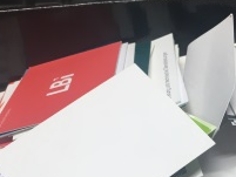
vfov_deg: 19.8
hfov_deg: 26.6
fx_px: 491
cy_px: 178
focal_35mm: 72
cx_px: 183
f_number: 2.2
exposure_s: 1/33
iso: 25
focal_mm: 4.15
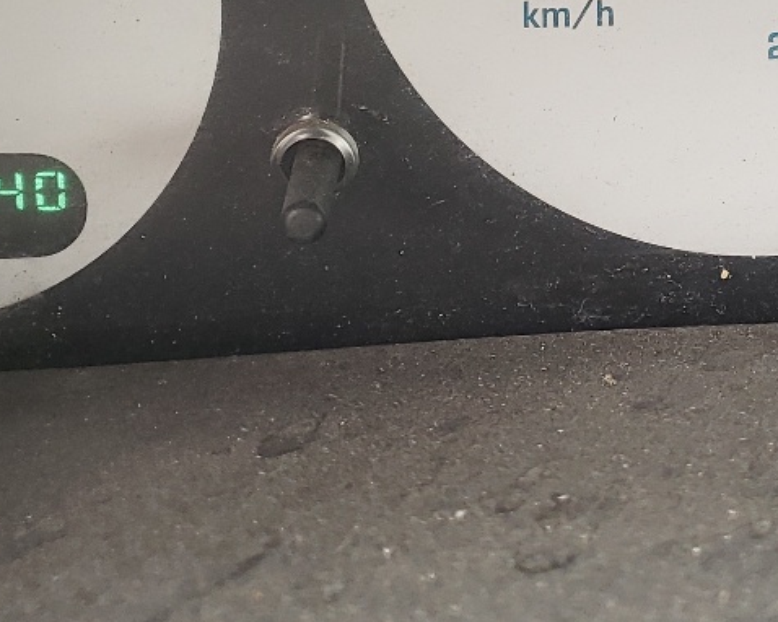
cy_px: -107
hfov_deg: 22.1
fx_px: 1956
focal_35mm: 85
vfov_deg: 17.3
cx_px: 653
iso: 60
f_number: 1.5
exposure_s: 1/60.2
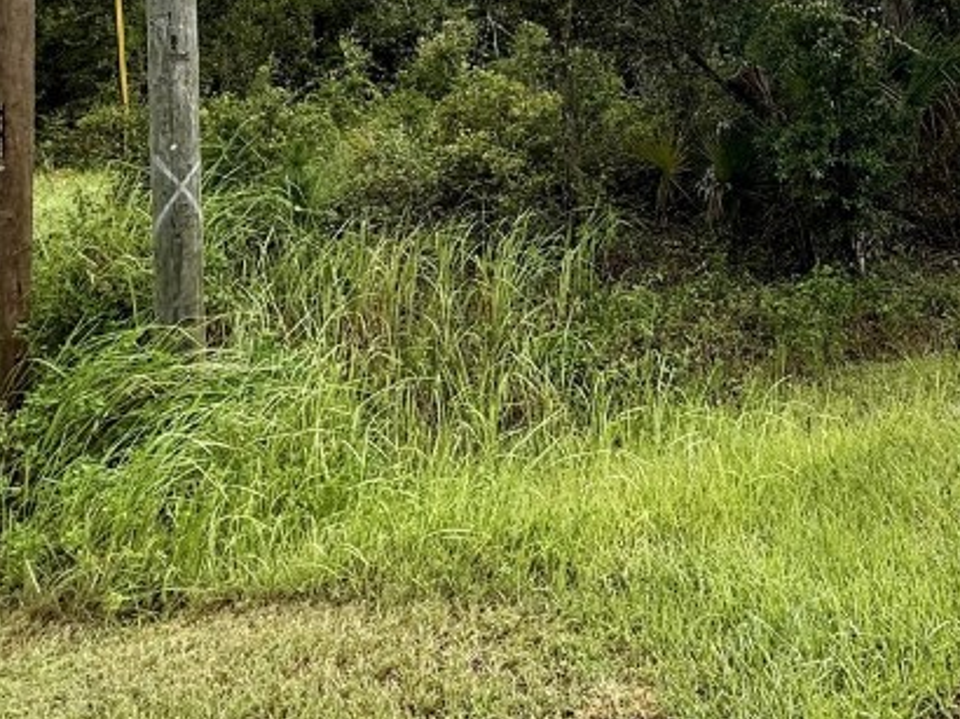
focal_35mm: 35
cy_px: 68
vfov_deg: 37.9
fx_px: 970
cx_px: 705
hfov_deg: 50.7
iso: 64
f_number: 2.2
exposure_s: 1/321
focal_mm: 2.22
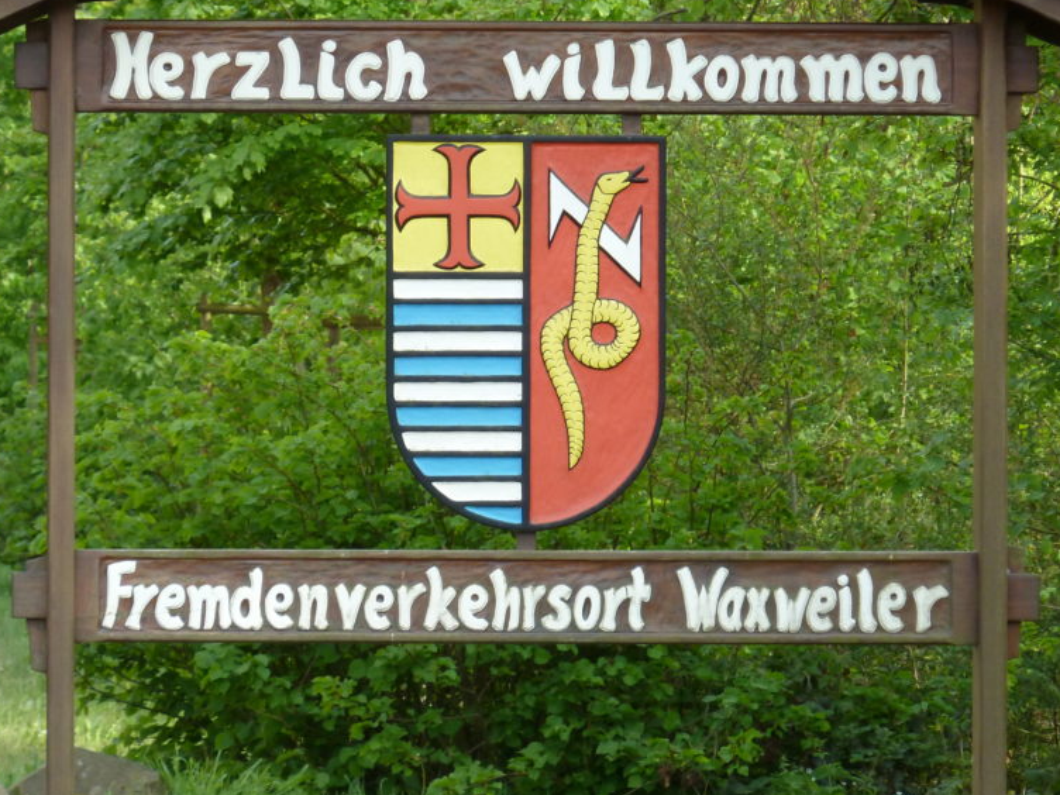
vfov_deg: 5.6
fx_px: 8176
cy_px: 317
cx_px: 523
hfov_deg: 7.4
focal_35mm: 267
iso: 200
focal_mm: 32.1
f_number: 4.5
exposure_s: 1/160
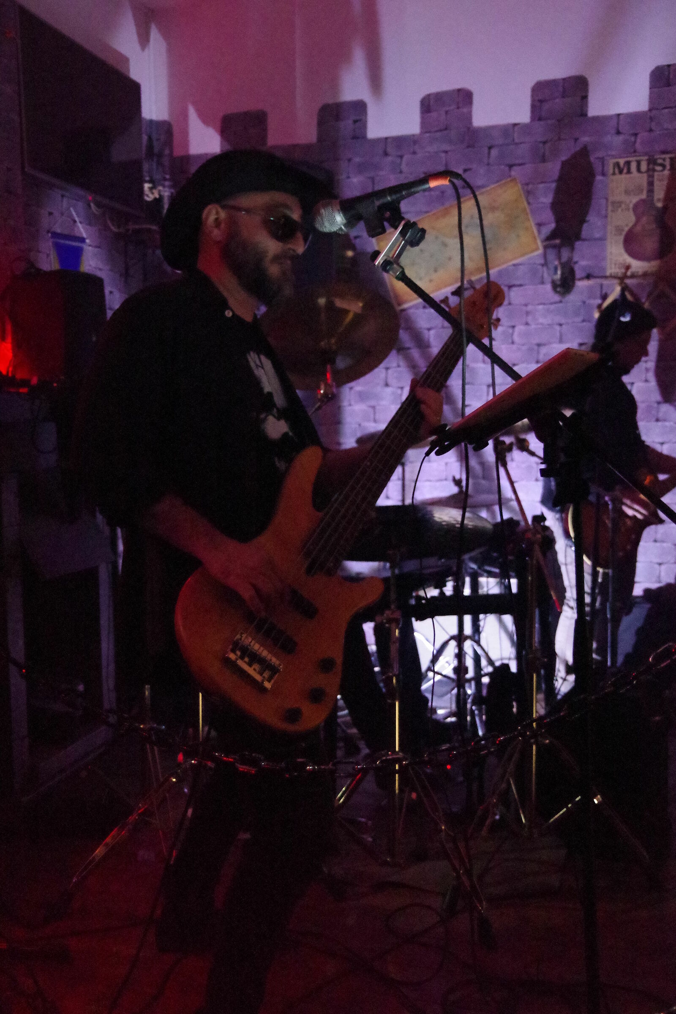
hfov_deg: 31.9
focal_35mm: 42
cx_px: 338
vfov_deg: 46.4
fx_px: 1183
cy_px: 507
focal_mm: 28
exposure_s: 1/60
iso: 25600
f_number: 4
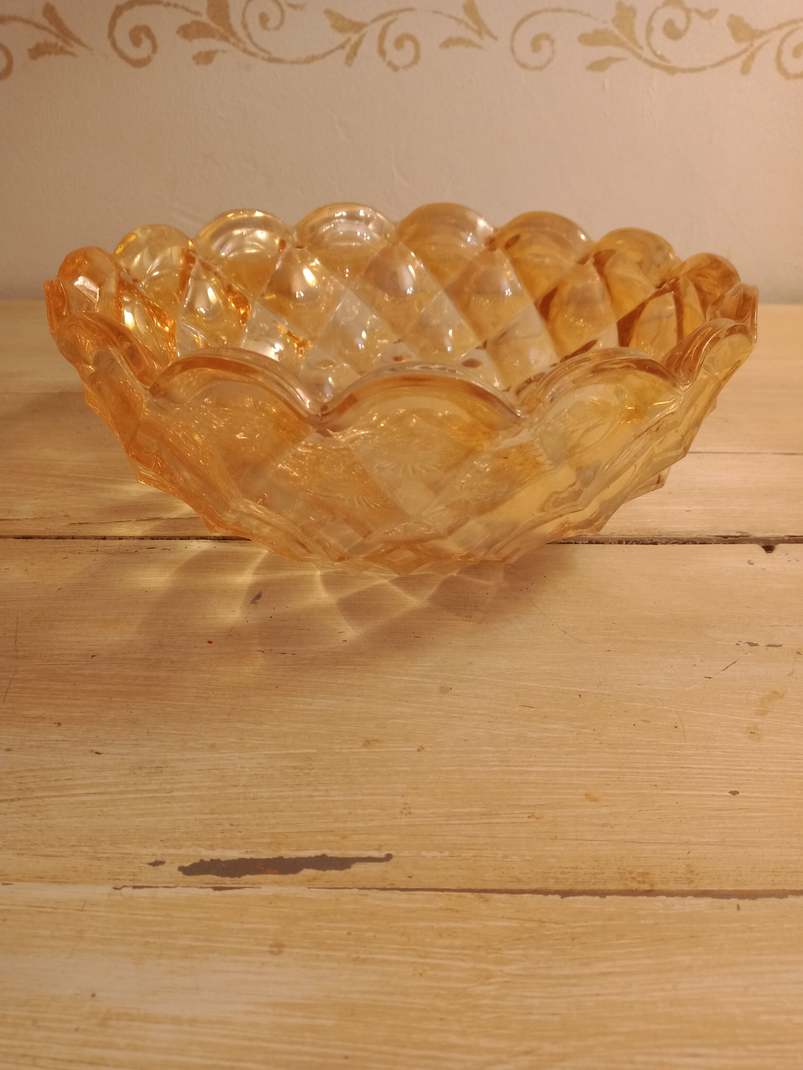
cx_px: 402
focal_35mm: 27
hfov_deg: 51.4
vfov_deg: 65.3
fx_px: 835
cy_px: 535
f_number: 2
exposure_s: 1/33.3
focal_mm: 3.54
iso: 253
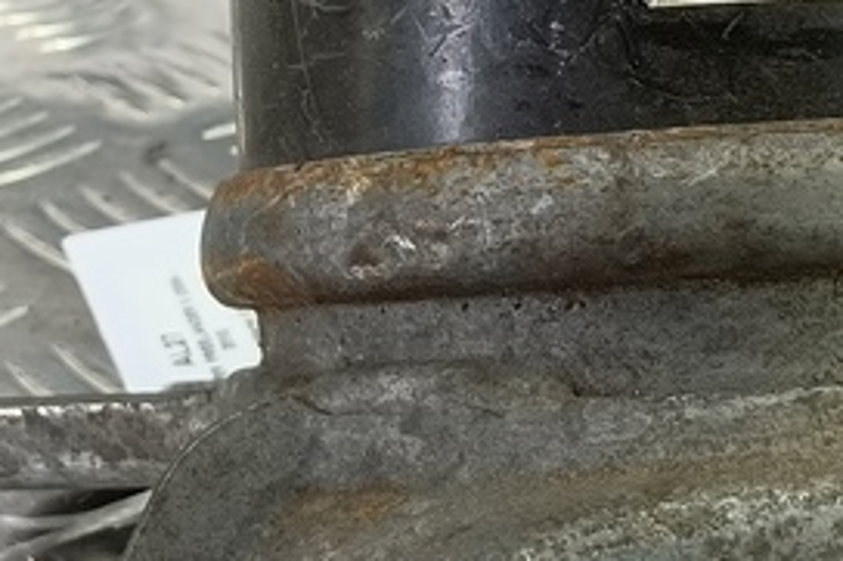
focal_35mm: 90
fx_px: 2106
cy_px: 443
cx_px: 549
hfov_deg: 22.6
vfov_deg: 15.1
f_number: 1.6
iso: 150
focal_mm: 4.11
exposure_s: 1/50
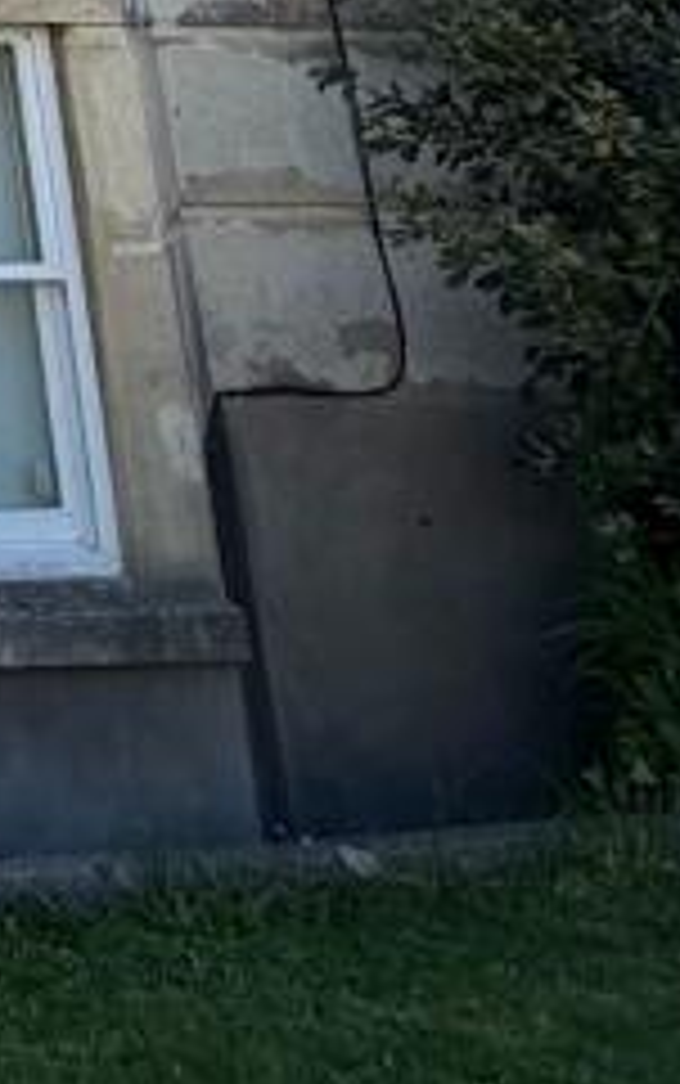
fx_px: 1865
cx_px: -1009
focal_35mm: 63
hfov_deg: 13.8
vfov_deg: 24.8
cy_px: -553
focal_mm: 2.22
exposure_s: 1/502
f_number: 2.2
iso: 50
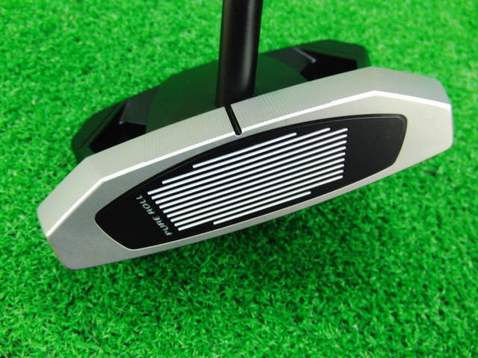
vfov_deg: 38.7
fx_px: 511
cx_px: 239
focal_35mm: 37
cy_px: 179
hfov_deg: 50.1
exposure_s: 1/15
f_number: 3.6
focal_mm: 6.42
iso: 400
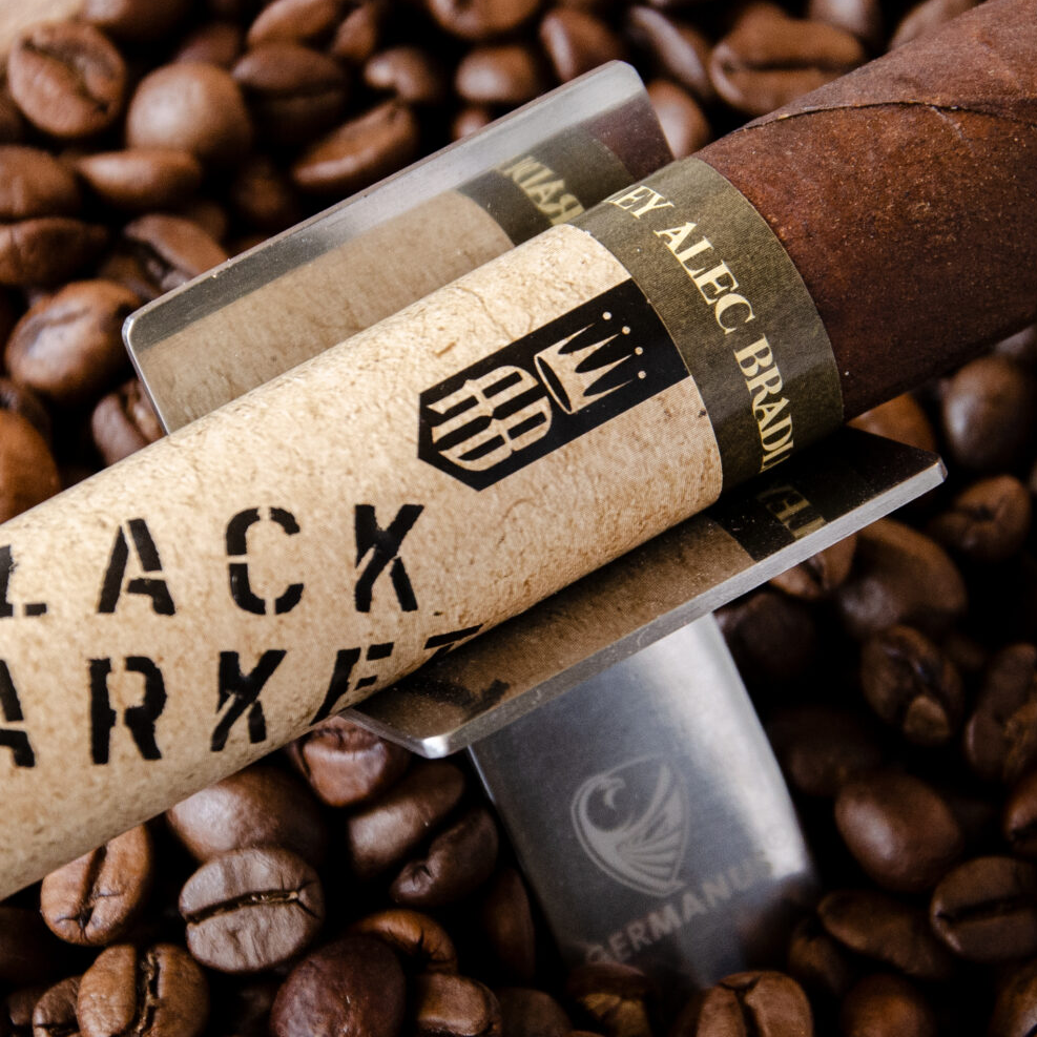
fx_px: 7829
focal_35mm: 231
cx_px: 521
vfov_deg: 7.6
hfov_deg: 7.6
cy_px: 381
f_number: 5.3
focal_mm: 70
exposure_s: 1/50
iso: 800
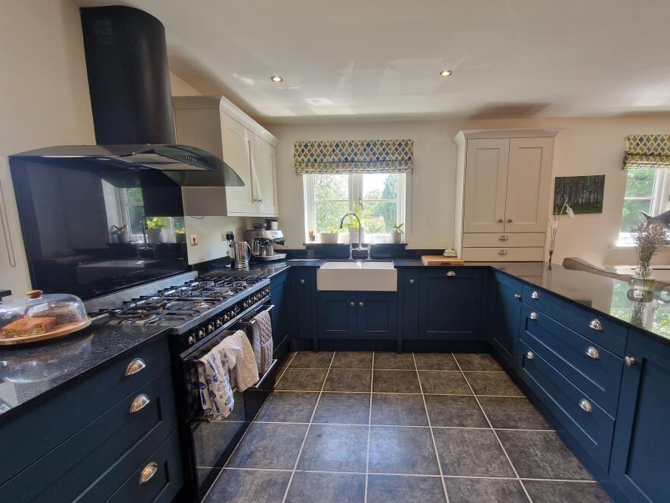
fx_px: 290
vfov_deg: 81.7
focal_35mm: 15
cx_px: 364
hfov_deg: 97.9
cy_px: 270
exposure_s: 1/50
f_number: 2.2
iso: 100
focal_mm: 2.2
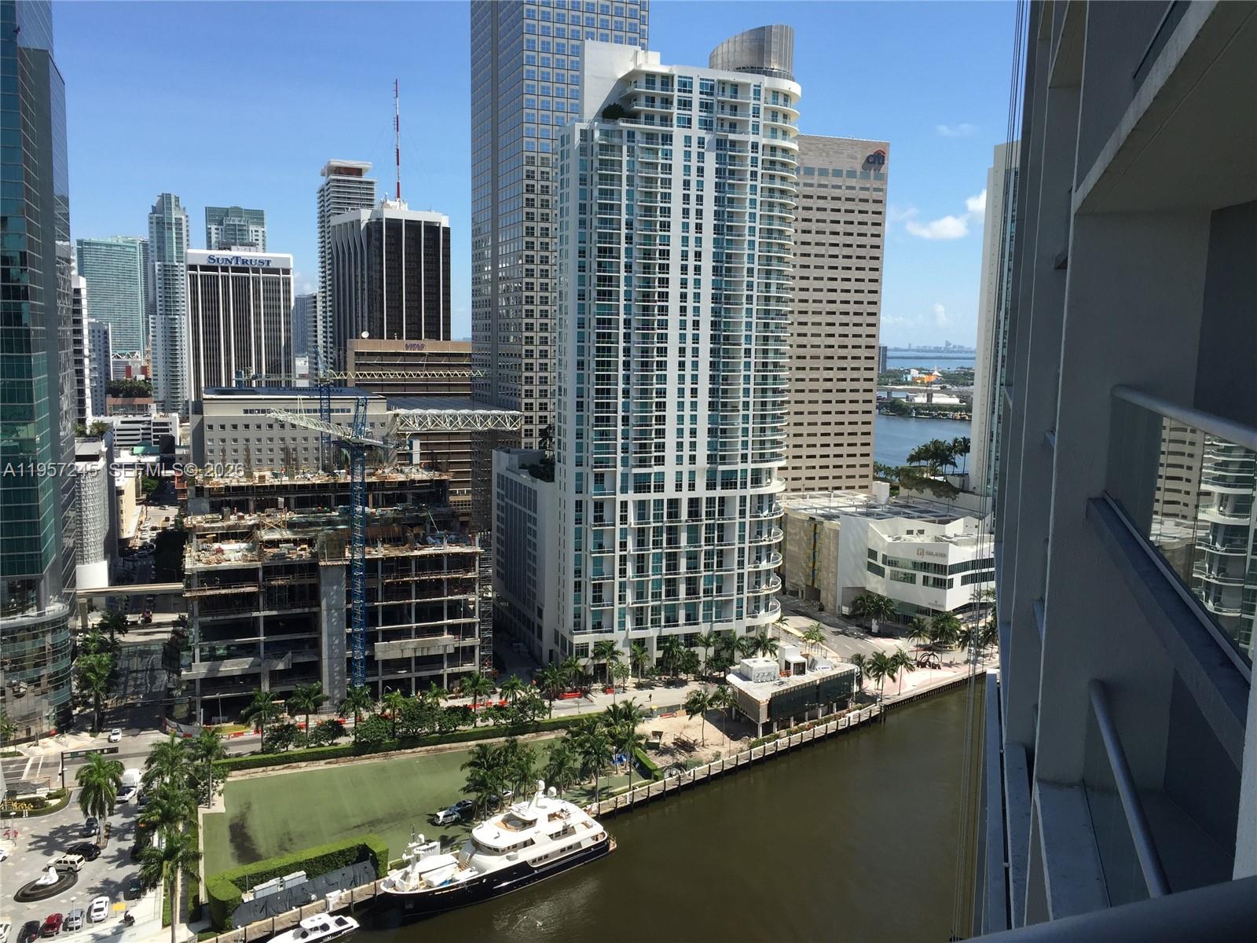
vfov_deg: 48.2
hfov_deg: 61.7
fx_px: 1053
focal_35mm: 29
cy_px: 472
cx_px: 628
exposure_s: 1/1721
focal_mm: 4.15
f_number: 2.2
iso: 32
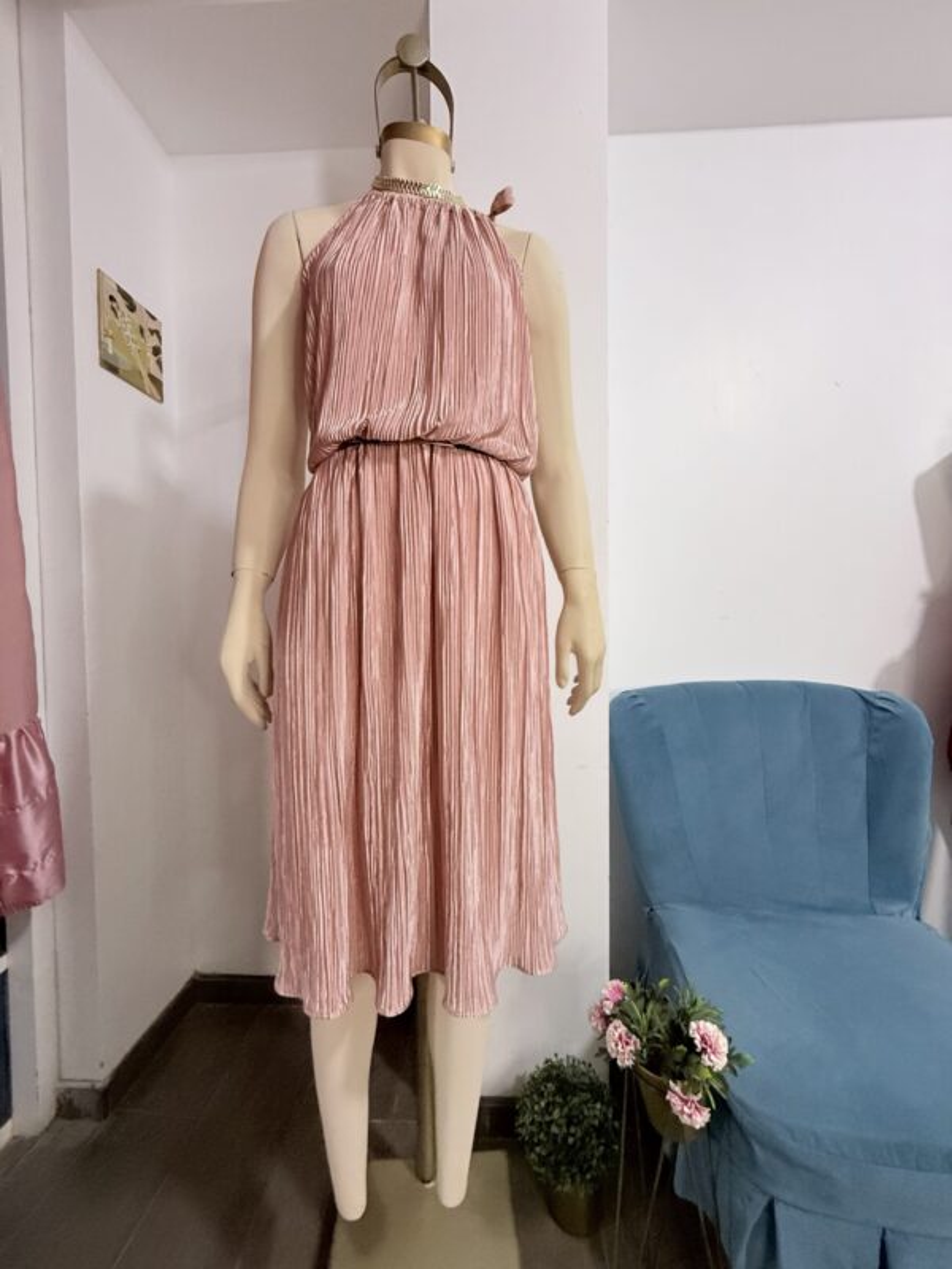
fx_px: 513
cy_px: 634
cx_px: 476
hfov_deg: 85.7
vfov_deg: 102.1
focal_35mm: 14
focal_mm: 2.22
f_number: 2.2
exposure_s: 1/78
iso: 320
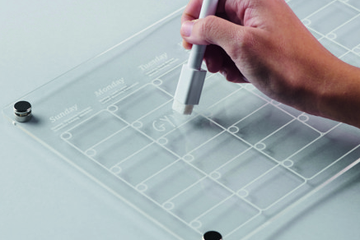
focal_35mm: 144
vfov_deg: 9.5
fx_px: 1441
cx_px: 176
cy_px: 110
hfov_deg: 14.2
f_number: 14
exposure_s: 1/125
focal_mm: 105
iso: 100
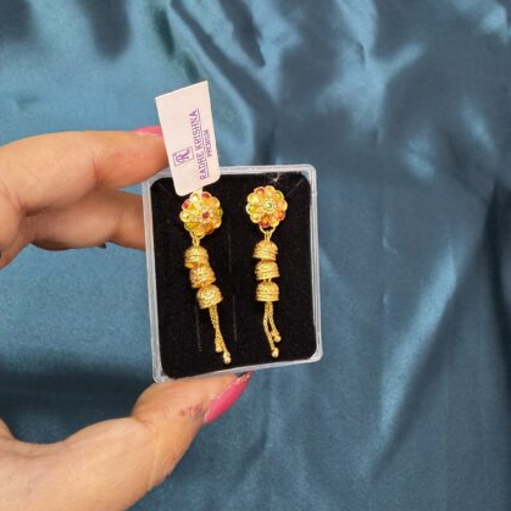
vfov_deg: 55.6
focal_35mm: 29
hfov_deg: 55.6
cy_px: 274
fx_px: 484
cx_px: 250
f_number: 2.2
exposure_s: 1/50
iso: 500
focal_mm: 2.22
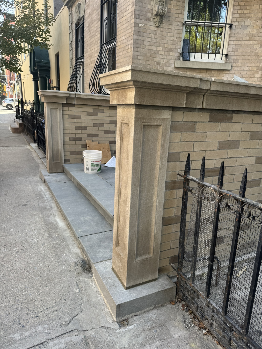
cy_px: 174
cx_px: 131
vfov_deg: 71.6
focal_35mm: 24
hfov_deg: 56.8
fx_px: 242
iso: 80
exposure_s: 1/345
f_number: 1.78
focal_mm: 6.76
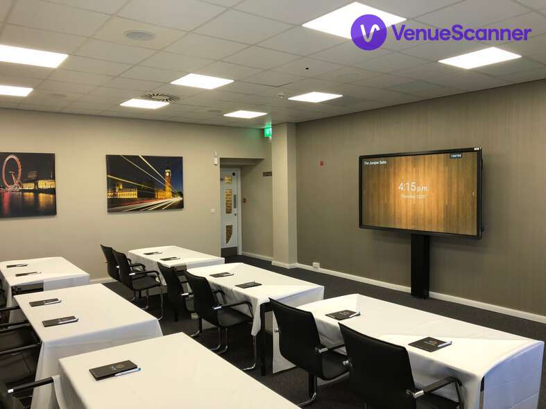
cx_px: 273
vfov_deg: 49.7
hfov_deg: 63.5
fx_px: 442
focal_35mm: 28
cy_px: 204
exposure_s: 1/33
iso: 32
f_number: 1.8
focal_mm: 4
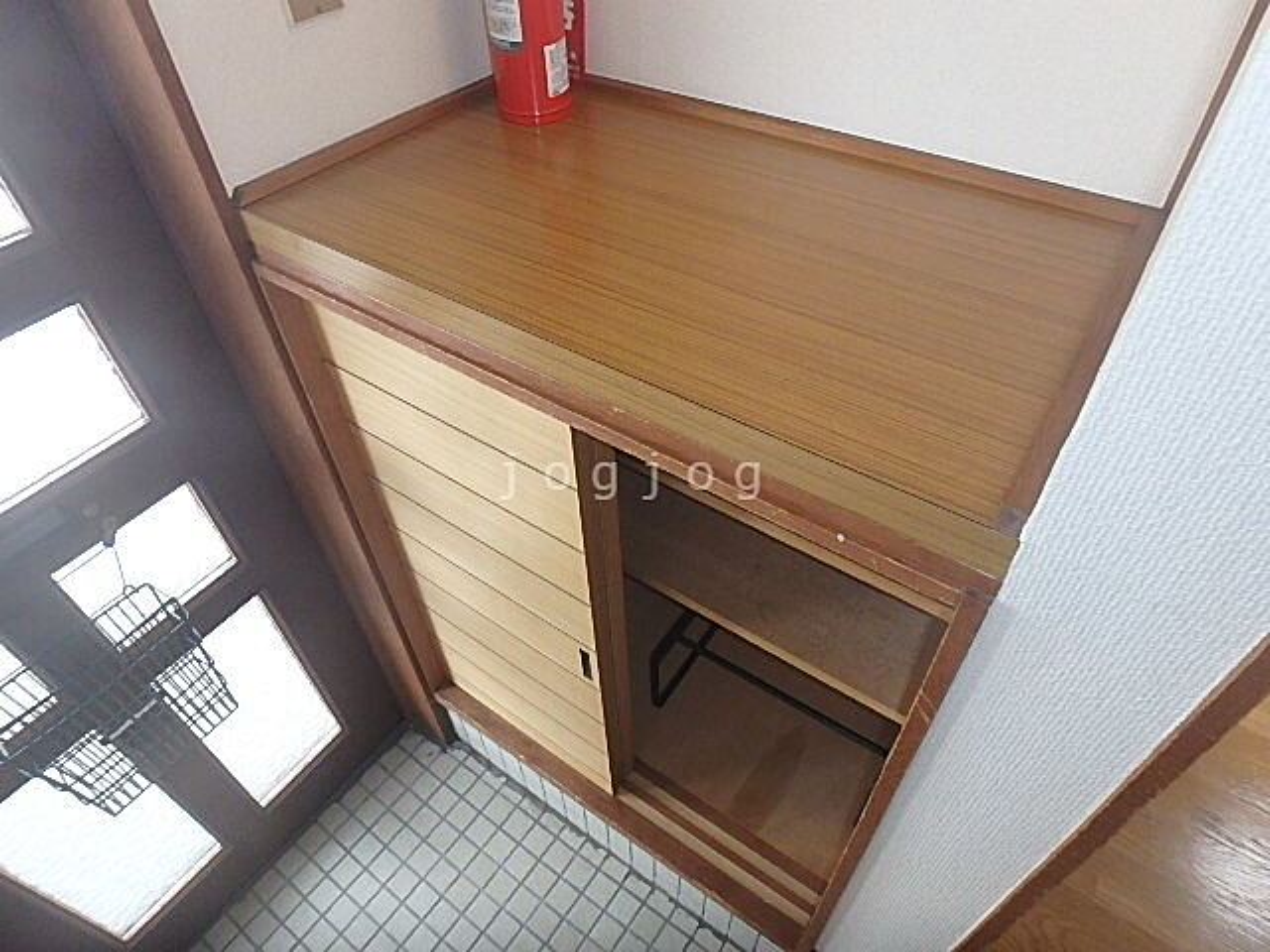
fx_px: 770
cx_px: 635
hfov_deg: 79.0
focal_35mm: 21
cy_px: 476
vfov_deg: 63.4
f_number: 3.5
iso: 400
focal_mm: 3.7
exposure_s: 1/30
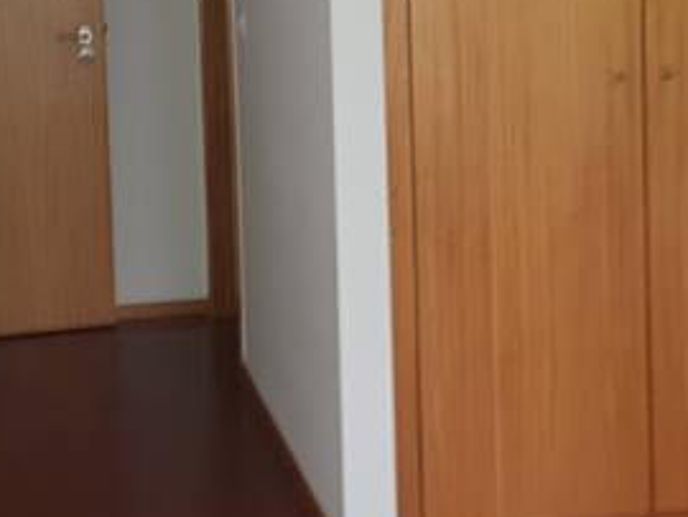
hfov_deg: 25.3
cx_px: 415
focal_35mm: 77
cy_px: 53
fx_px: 1532
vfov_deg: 18.8
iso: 125
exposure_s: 1/17
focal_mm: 4.32
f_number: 1.5
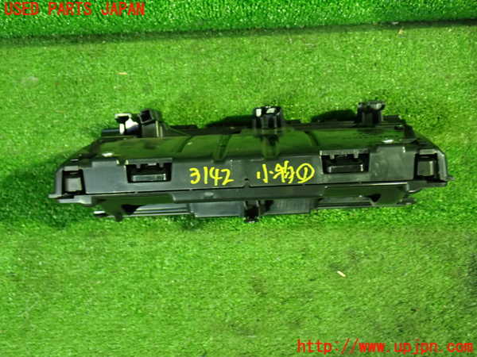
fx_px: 496
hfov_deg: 51.4
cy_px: 178
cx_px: 238
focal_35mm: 36
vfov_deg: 39.7
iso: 800
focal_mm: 6.37
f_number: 2.5
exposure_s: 1/20
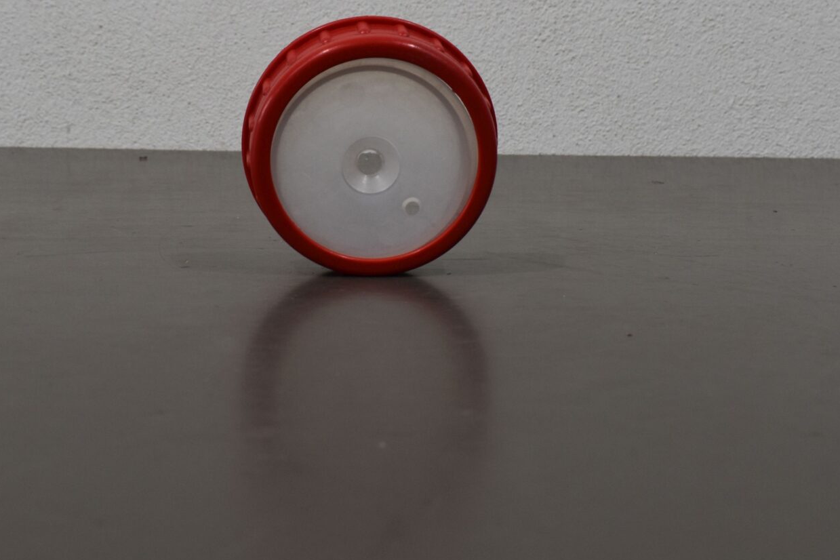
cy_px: 187
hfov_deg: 32.4
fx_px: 1447
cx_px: 387
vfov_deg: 21.8
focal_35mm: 62
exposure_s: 1/125
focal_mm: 20
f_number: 5.6
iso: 360
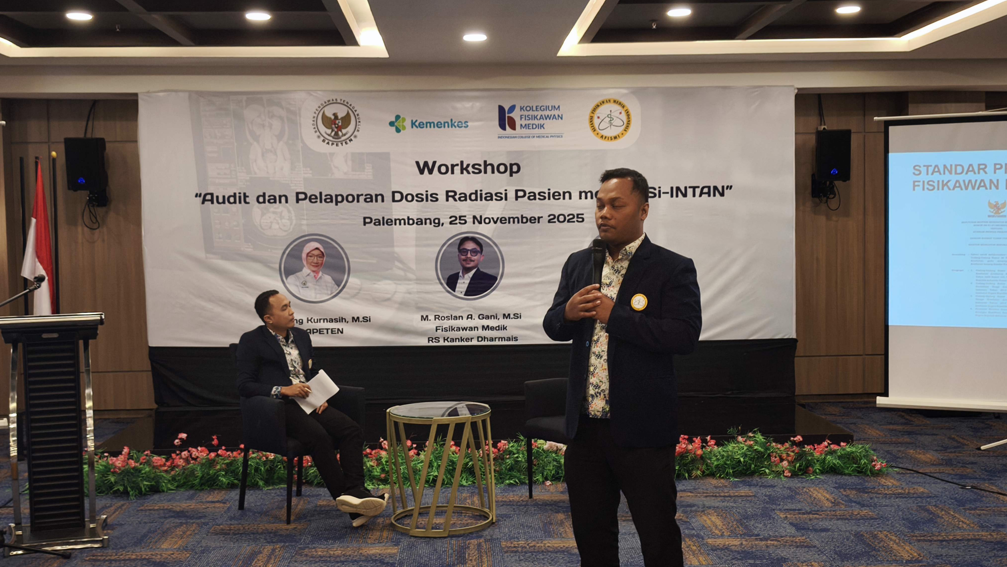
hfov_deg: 48.4
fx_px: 1121
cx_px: 498
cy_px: 304
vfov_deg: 28.3
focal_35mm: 42
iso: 160
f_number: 1.6
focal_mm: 6.57
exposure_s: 1/100
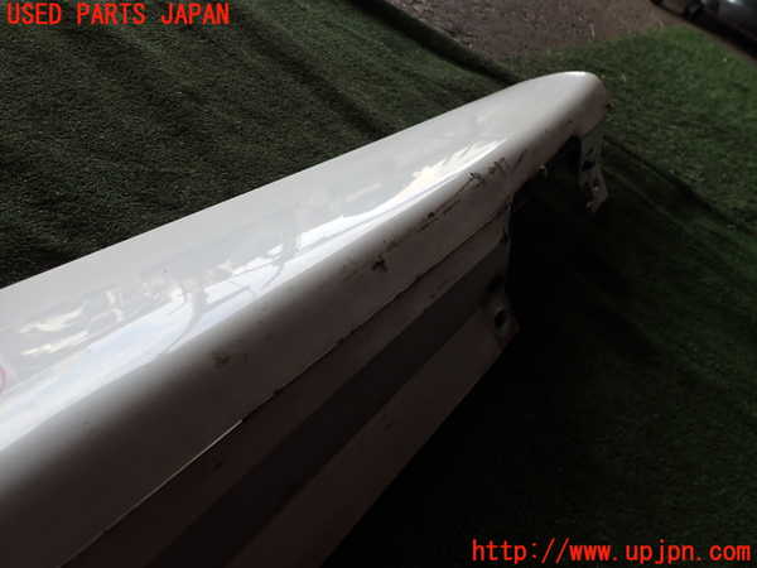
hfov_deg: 69.4
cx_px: 378
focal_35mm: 25
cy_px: 284
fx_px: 547
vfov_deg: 54.9
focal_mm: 4.5
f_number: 2.8
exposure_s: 1/125
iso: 100
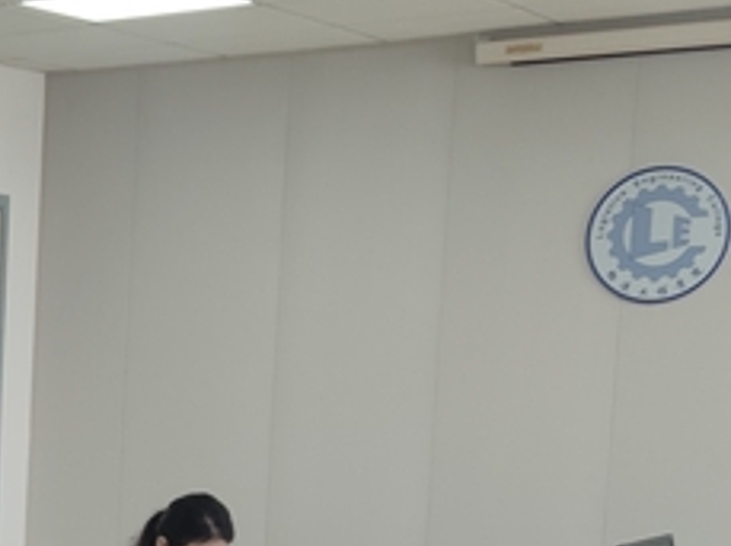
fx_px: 2214
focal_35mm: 105
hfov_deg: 16.4
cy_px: 744
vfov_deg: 13.5
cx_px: -495
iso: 80
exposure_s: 1/100
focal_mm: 6.72
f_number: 1.69
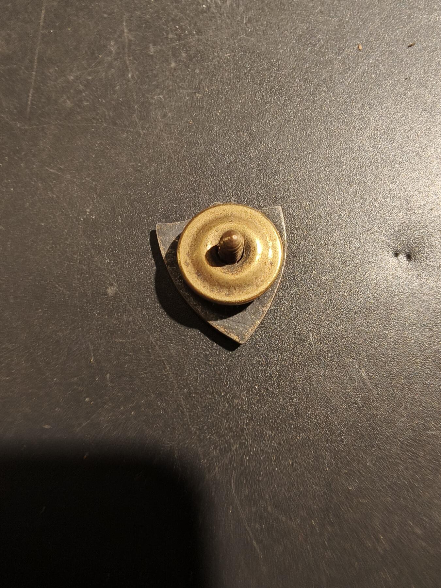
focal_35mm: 23
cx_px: 220
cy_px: 294
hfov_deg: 58.9
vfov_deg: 73.9
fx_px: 391
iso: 320
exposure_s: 1/35.8
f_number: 2
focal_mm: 2.32
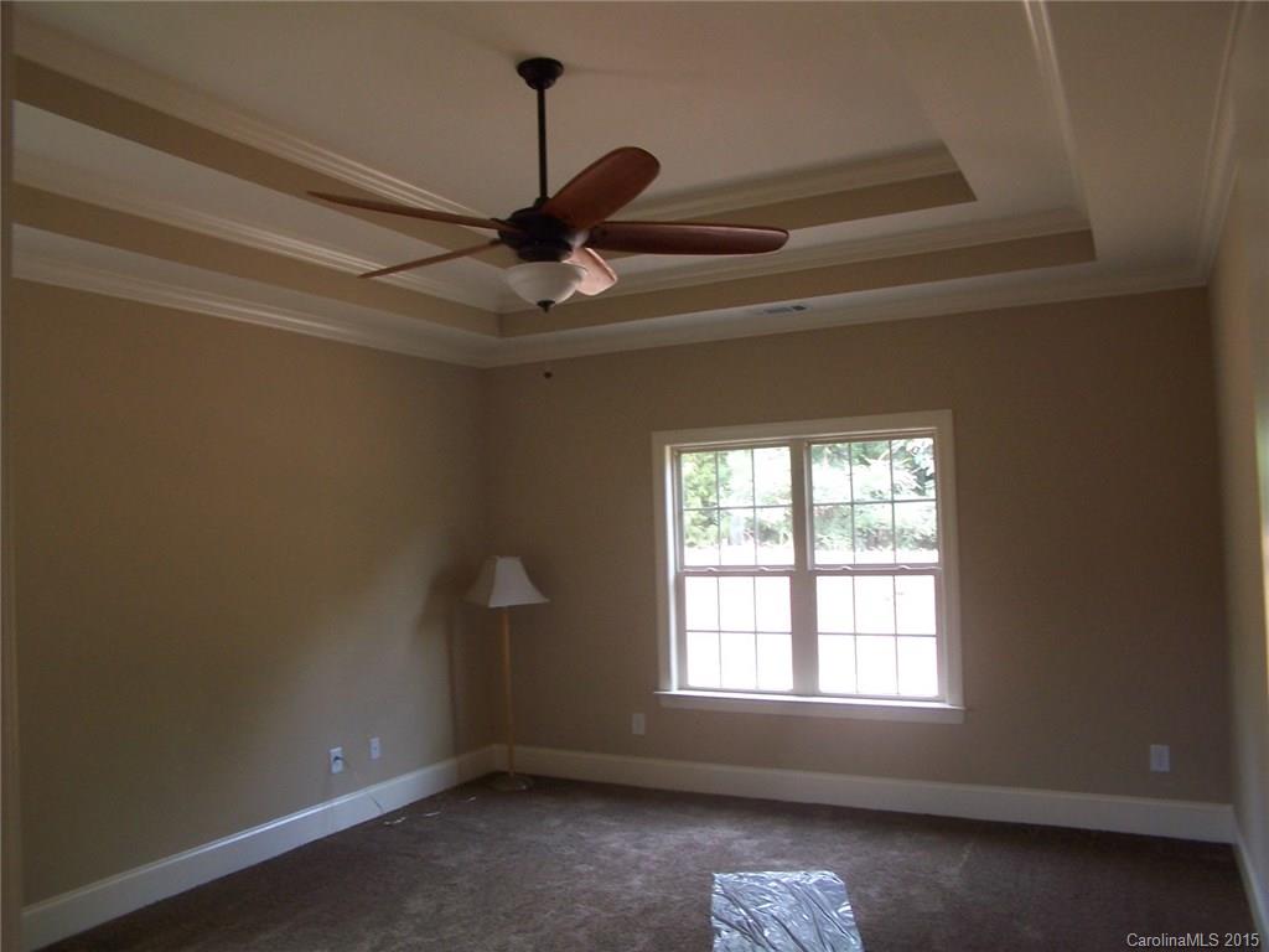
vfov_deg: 37.7
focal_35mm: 38
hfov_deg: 49.0
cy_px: 476
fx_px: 1393
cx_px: 634
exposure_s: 1/30
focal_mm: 6.3
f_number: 2.8
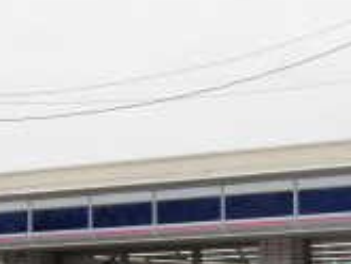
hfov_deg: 9.9
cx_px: 353
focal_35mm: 198
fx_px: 2009
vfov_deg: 7.4
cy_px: 324
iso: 100
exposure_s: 1/640
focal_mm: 9.16
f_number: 4
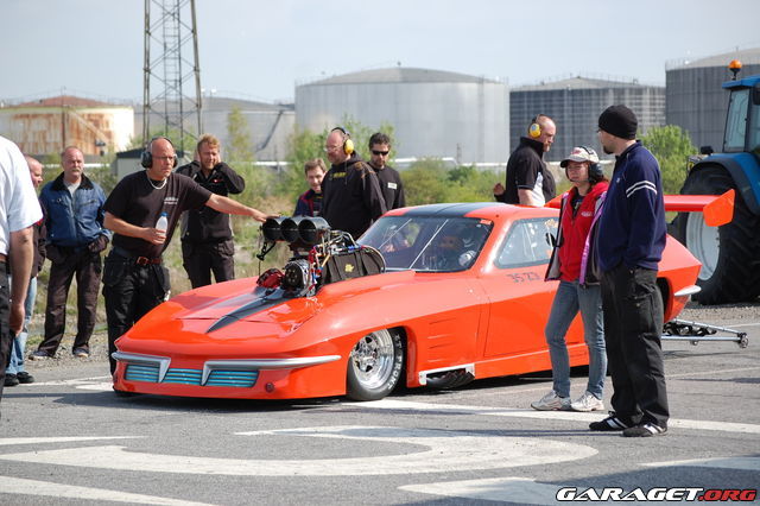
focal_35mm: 129
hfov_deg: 15.9
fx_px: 2722
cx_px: 380
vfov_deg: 10.6
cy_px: 253
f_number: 6.3
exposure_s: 1/640
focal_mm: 86
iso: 200
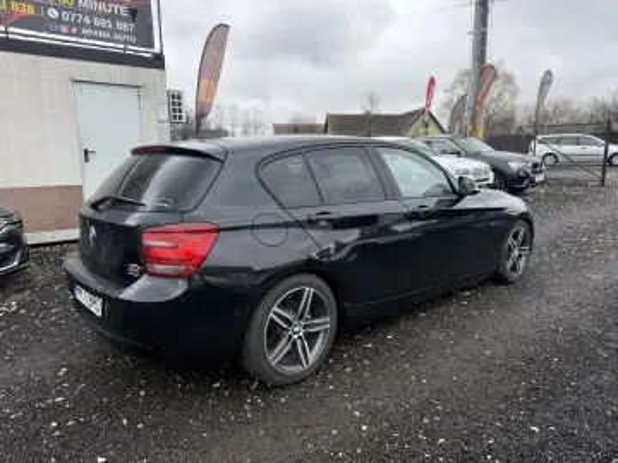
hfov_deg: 71.6
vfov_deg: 56.8
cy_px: 232
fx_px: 428
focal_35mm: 24
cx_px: 309
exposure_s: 1/1271
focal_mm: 6.76
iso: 100
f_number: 1.78
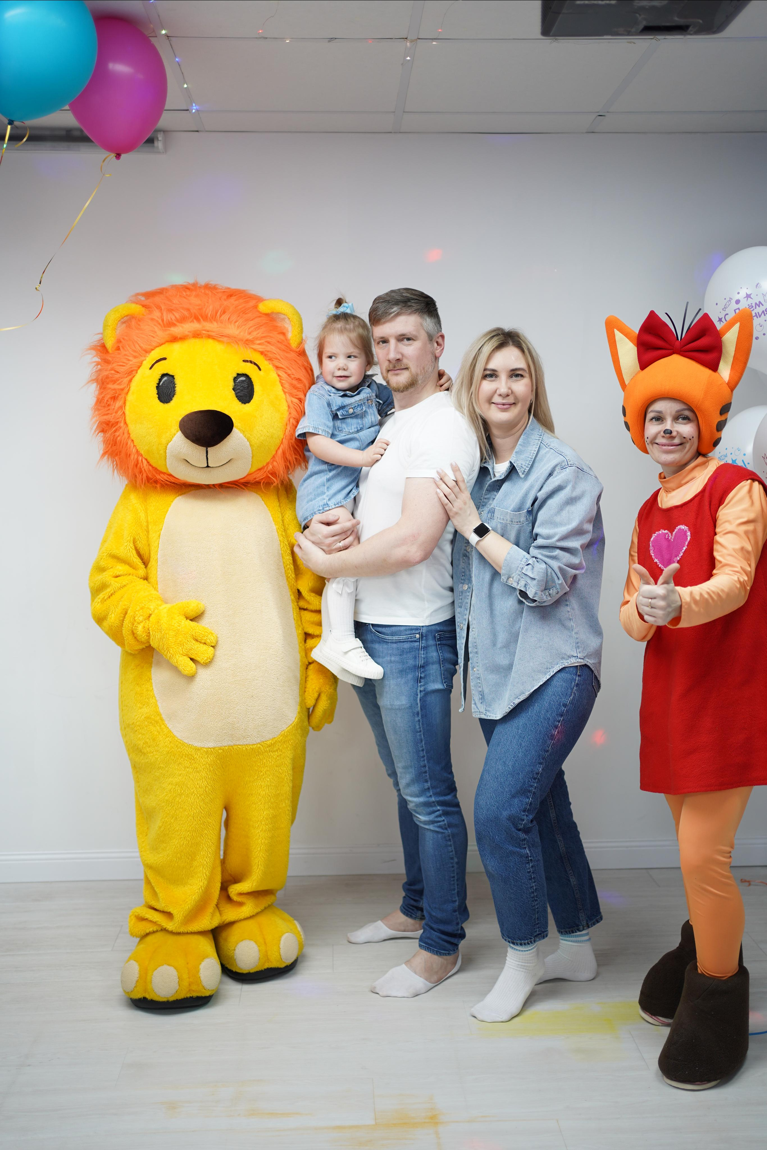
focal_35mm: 35
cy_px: 575
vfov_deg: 54.4
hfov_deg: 37.9
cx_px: 384
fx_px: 1118
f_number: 1.8
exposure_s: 1/125
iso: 200
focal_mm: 35
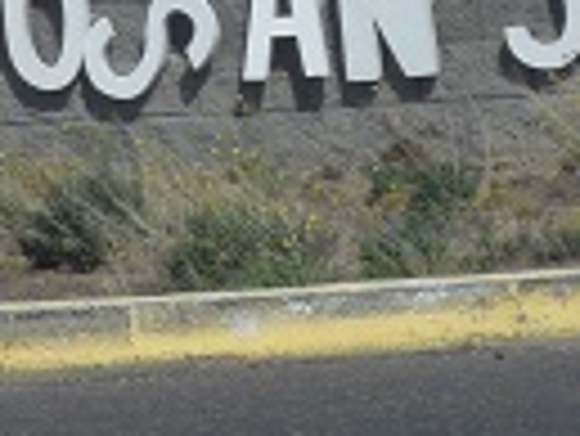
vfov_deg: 2.8
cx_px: 0
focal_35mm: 537
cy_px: -40
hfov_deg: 3.7
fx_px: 9006
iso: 80
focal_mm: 19.6
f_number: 5
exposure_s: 1/750
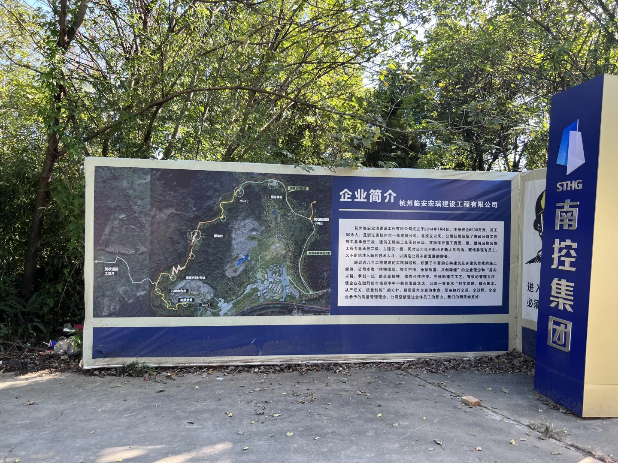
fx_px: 464
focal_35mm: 26
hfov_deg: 67.3
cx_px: 309
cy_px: 232
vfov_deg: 53.1
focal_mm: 5.7
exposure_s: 1/266
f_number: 1.5
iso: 40
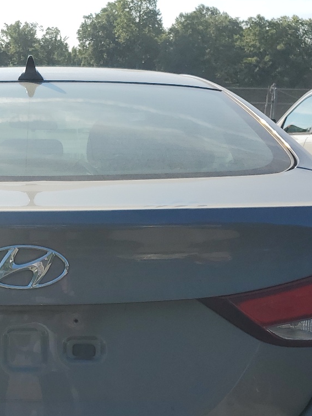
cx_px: 42
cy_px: 319
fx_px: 661
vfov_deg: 34.1
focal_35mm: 55
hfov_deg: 25.9
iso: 50
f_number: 1.5
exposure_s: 1/2500
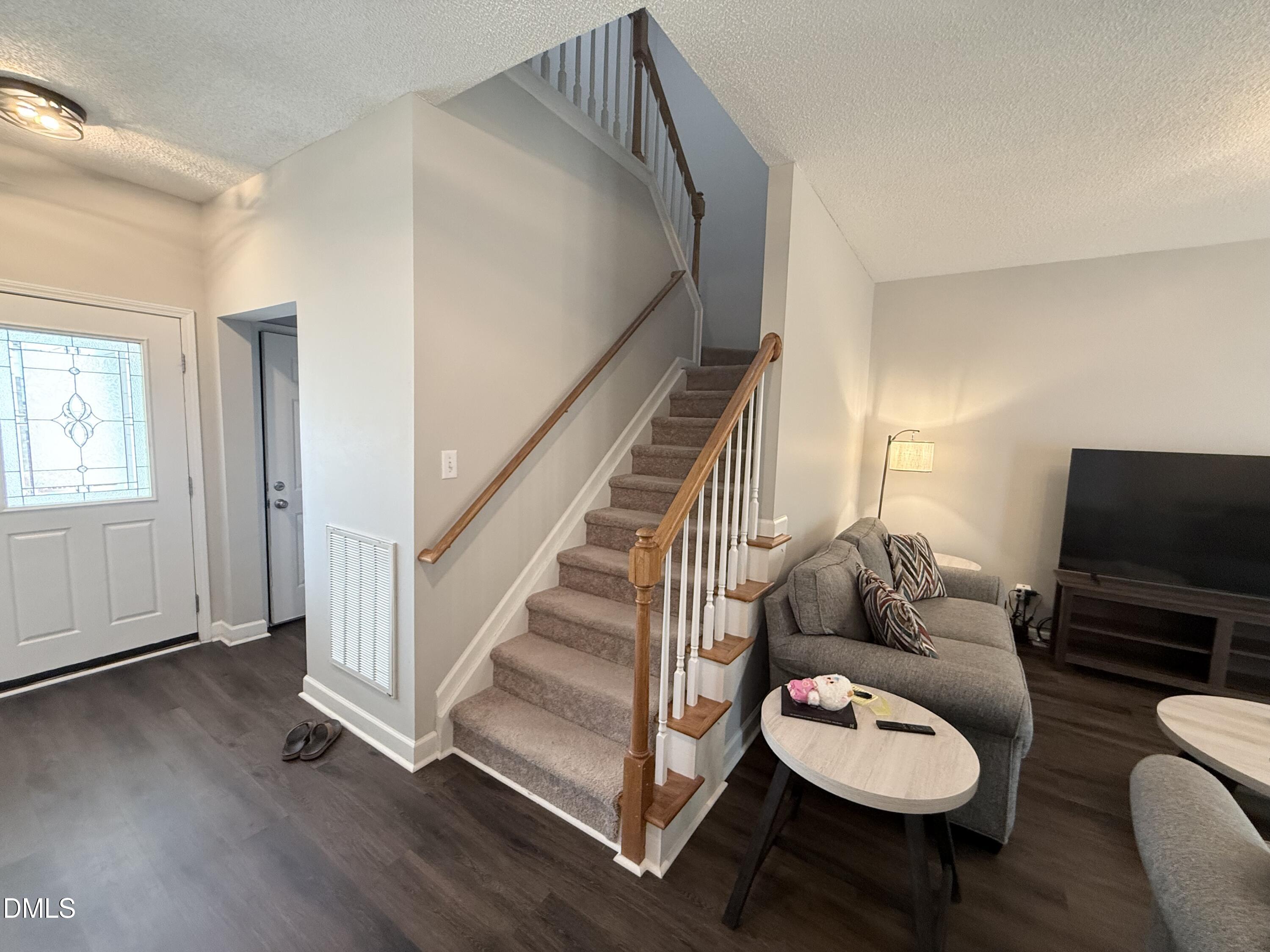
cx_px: 635
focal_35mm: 14
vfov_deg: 85.7
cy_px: 476
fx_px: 514
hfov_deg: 102.1
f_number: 2.2
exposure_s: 1/60
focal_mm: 2.22
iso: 320
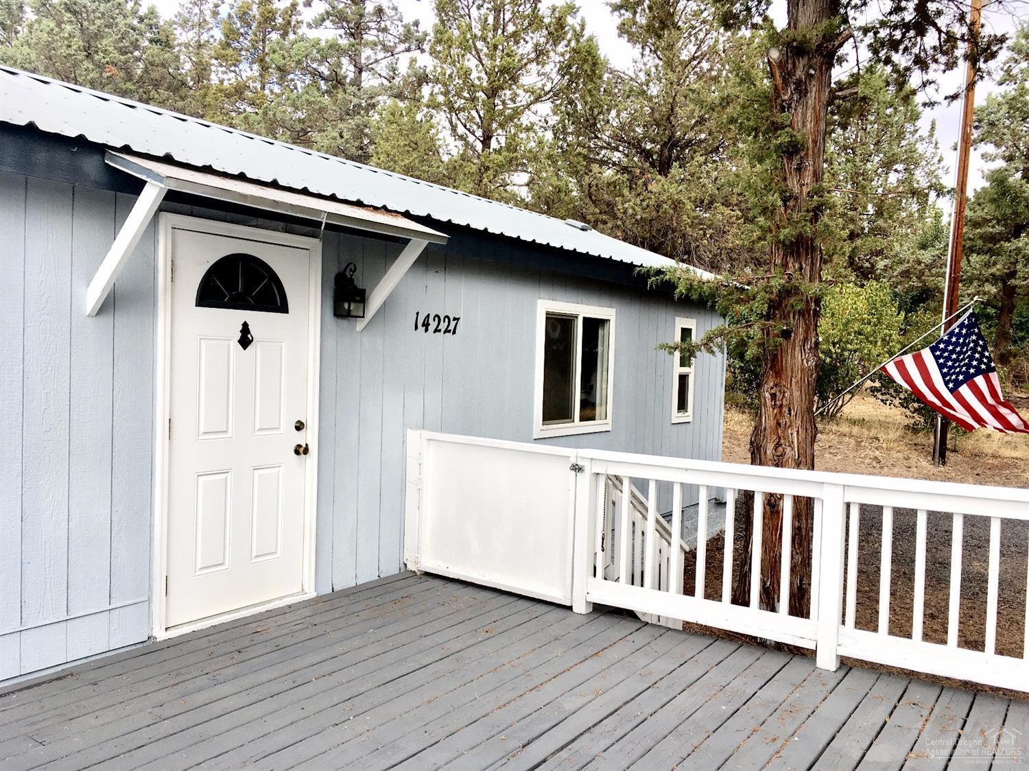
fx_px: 862
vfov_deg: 48.2
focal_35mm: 29
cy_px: 386
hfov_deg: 61.7
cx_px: 514
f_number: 2.2
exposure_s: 1/463
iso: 25
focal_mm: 4.15
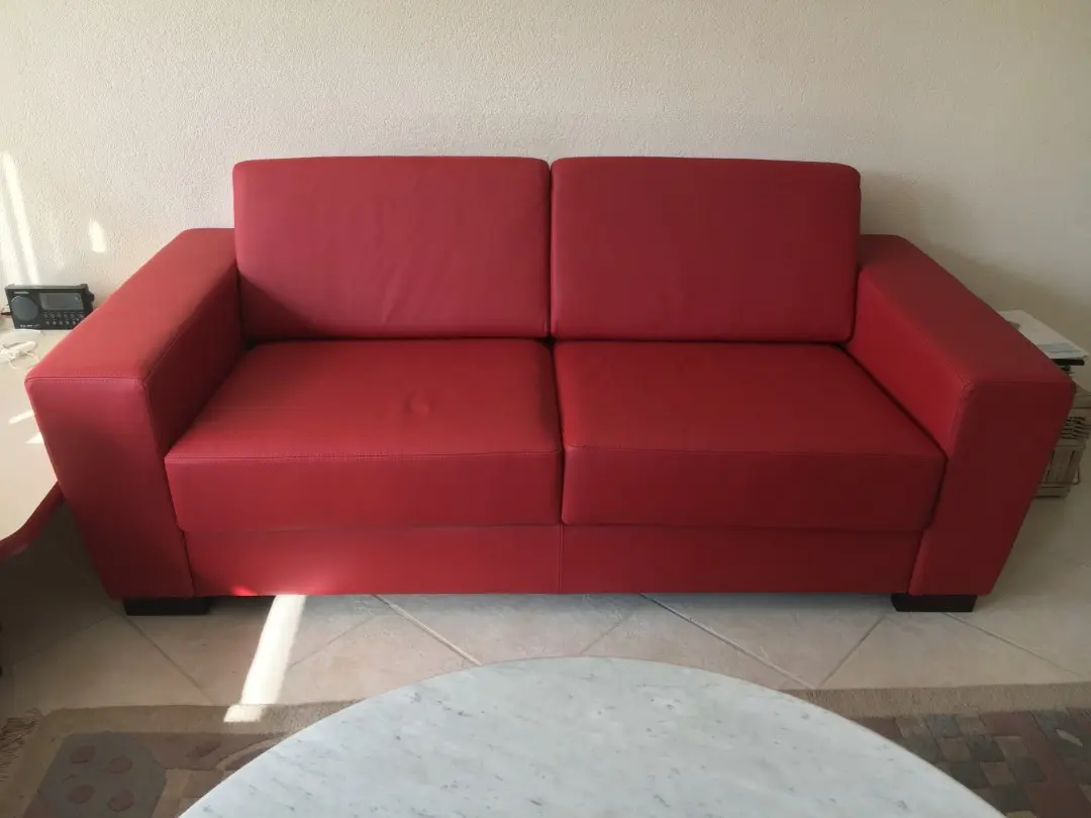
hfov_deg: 61.7
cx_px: 546
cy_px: 409
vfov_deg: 48.2
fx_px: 914
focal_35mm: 29
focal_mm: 4.15
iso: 40
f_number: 2.2
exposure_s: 1/100
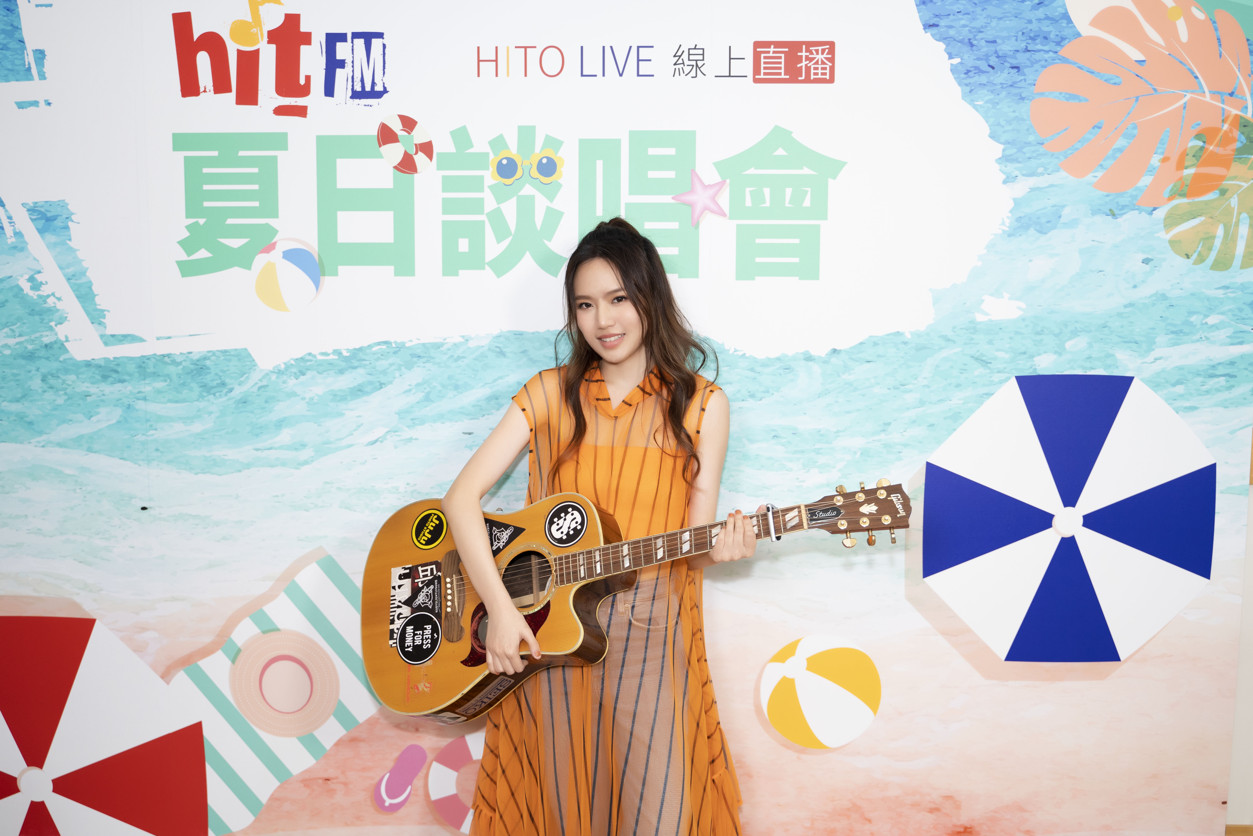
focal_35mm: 34
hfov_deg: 55.8
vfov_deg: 38.9
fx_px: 1183
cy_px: 418
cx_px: 626
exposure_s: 1/125
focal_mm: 34
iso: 640
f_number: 2.8
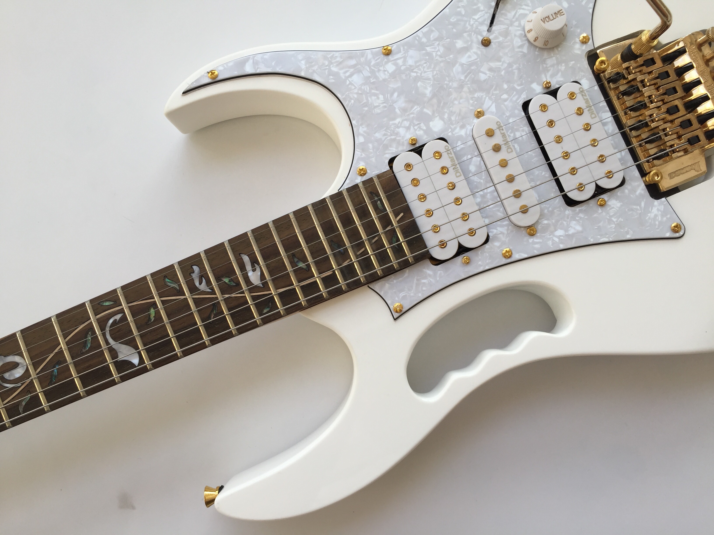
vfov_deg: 48.2
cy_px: 268
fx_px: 598
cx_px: 357
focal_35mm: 29
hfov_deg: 61.7
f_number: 2.2
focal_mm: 4.15
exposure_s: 1/153
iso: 32
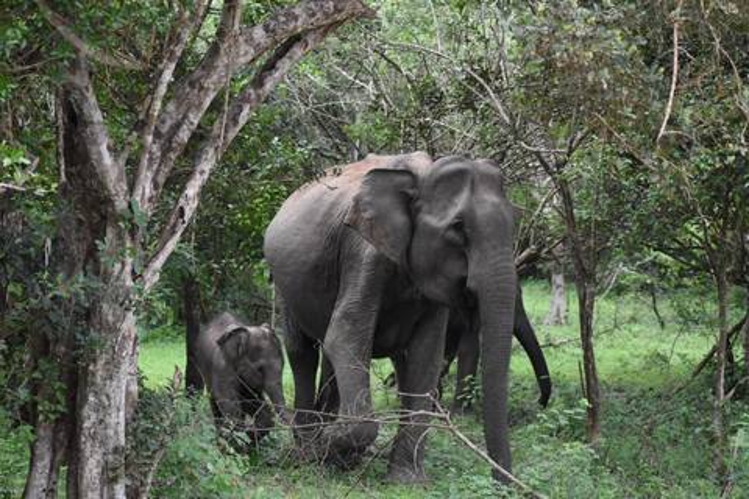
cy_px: 250
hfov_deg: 17.5
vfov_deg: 11.7
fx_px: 2434
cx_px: 374
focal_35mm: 117
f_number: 4.8
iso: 1800
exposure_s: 1/500
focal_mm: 78
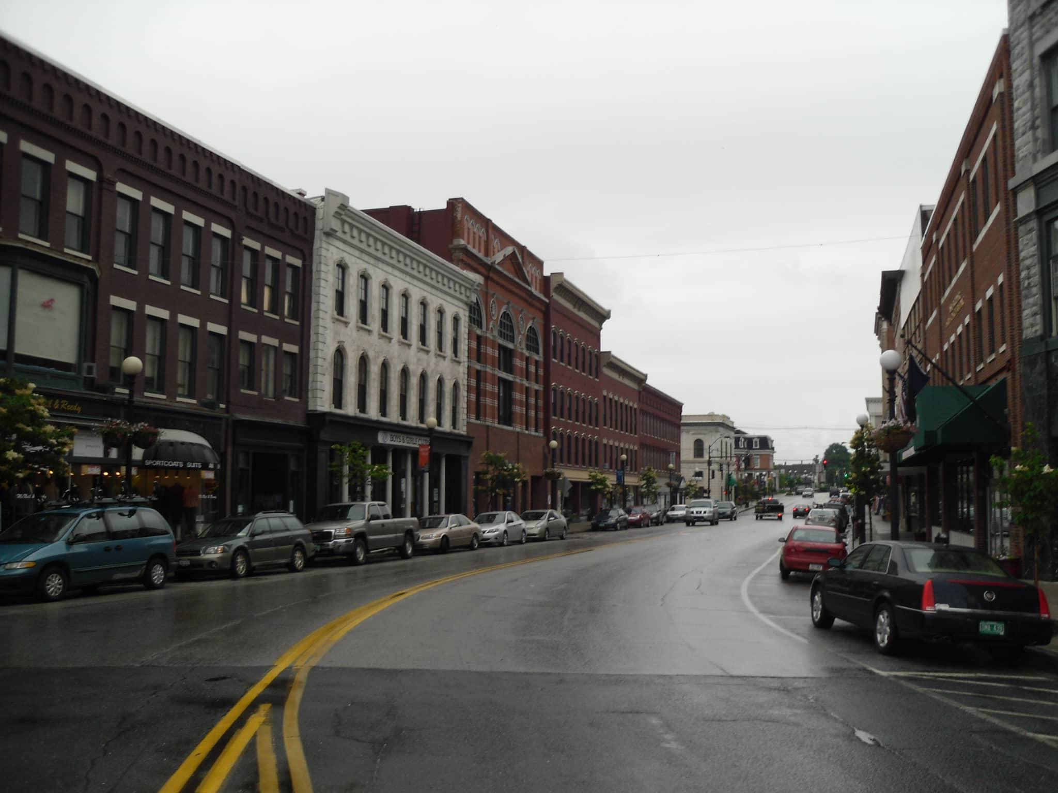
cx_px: 529
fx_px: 1039
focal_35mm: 34
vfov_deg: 41.8
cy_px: 396
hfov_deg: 54.0
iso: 80
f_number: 8.1
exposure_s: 1/66
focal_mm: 6
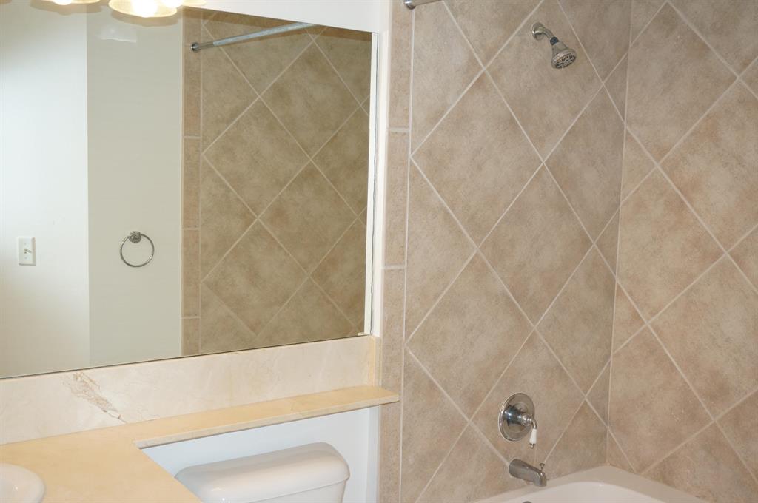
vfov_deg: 34.1
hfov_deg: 49.6
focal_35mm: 39
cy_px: 252
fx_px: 820
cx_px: 379
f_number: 4.5
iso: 500
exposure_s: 1/160
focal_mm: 26
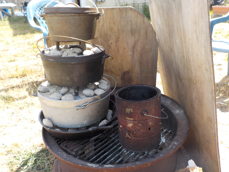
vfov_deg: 46.8
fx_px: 198
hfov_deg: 60.0
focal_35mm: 30
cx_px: 114
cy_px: 86
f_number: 3.3
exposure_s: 1/200
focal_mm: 4.1
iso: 125
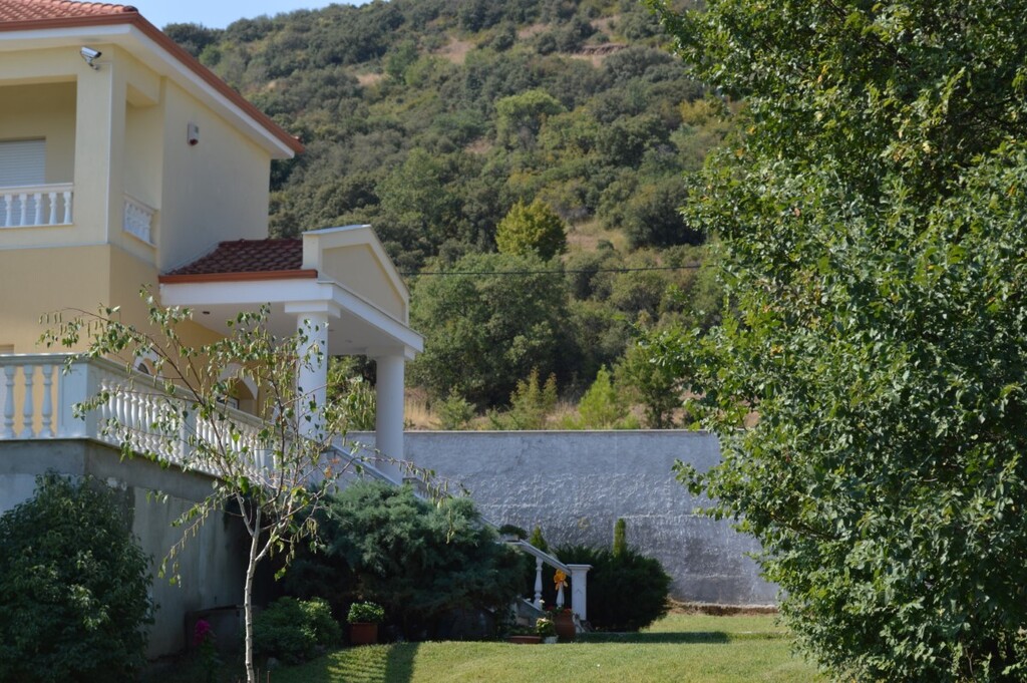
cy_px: 342
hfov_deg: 24.6
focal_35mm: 82
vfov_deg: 16.5
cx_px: 514
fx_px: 2352
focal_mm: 55
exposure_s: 1/200
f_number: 7.1
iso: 100
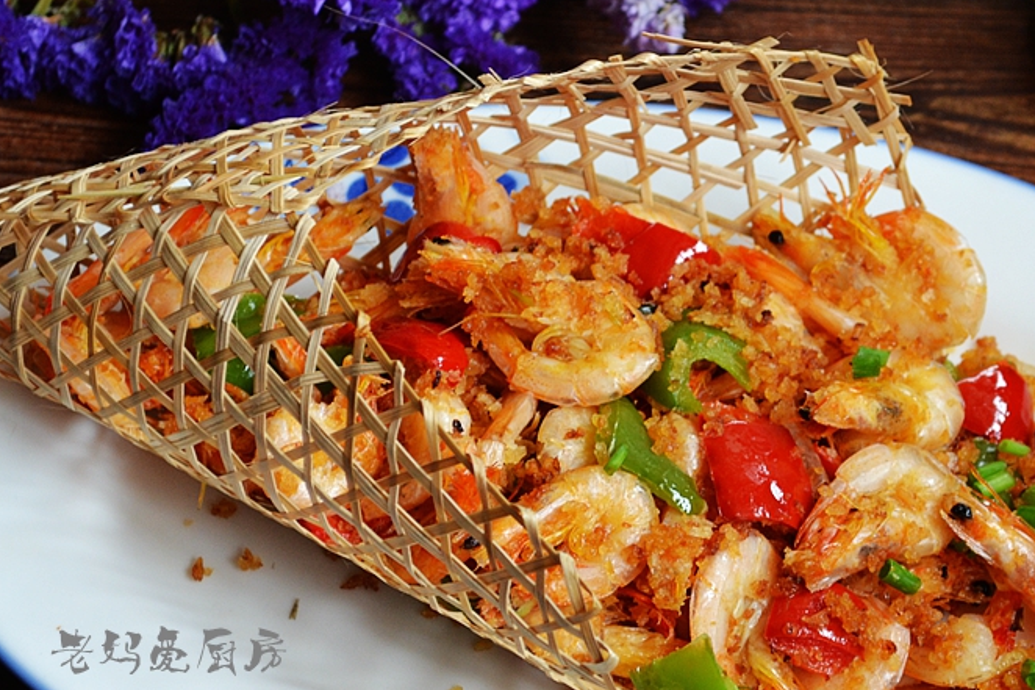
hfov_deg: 16.0
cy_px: 415
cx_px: 655
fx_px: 3672
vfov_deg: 10.7
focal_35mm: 128
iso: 400
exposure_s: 1/60
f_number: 6.3
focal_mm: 55
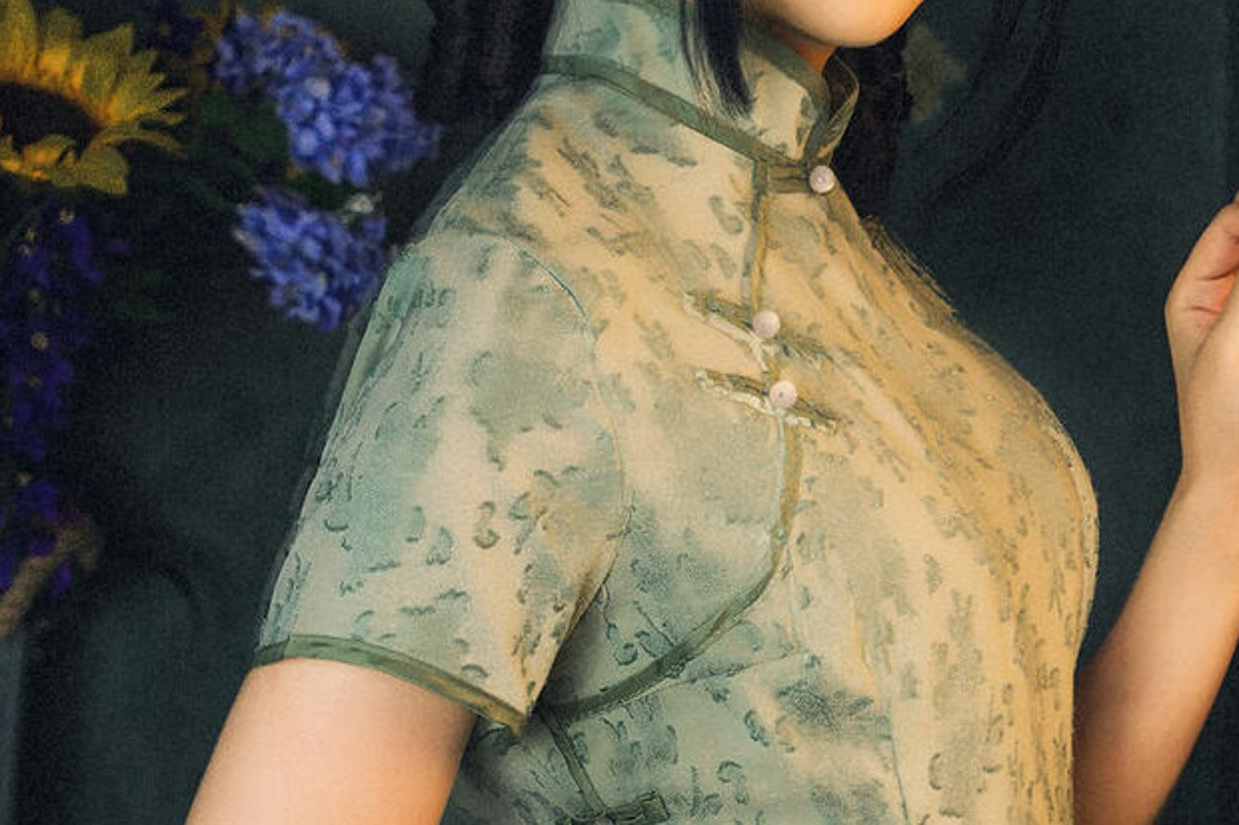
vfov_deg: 10.8
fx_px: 4369
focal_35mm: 127
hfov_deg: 16.1
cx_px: 773
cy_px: 572
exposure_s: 1/80
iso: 800
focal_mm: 50
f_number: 4
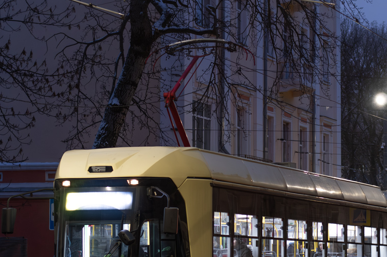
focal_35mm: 134
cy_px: 181
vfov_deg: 10.2
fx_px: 1440
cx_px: 213
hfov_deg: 15.3
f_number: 2.5
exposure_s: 1/80
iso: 900
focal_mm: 50
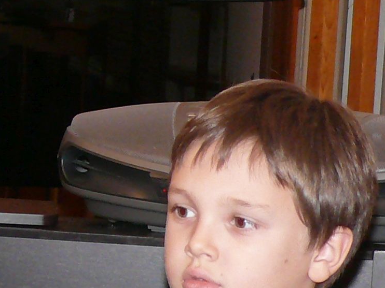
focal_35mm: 323
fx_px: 3591
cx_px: 248
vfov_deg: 4.6
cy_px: 176
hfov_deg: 6.1
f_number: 3.2
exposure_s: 1/30
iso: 200
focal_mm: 14.4
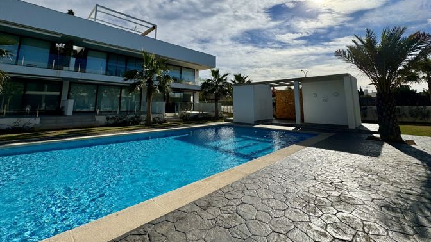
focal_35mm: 16
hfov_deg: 99.4
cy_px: 79
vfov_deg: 65.2
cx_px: 211
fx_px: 183
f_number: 2.2
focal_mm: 2.22
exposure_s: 1/4630
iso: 32
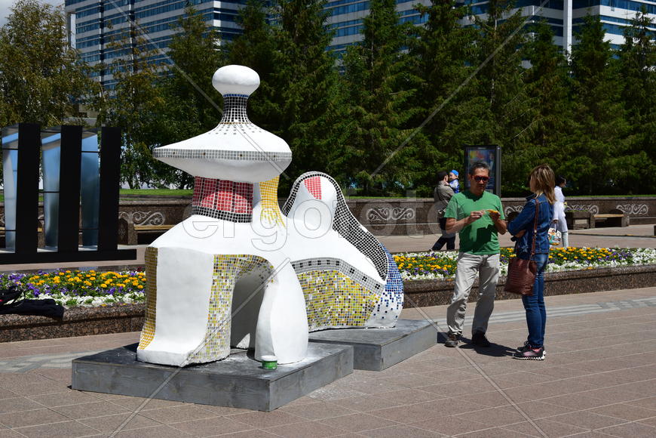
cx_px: 328
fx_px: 1039
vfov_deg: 23.8
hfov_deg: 35.1
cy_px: 219
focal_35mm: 57
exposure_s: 1/400
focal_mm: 38
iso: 100
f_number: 9
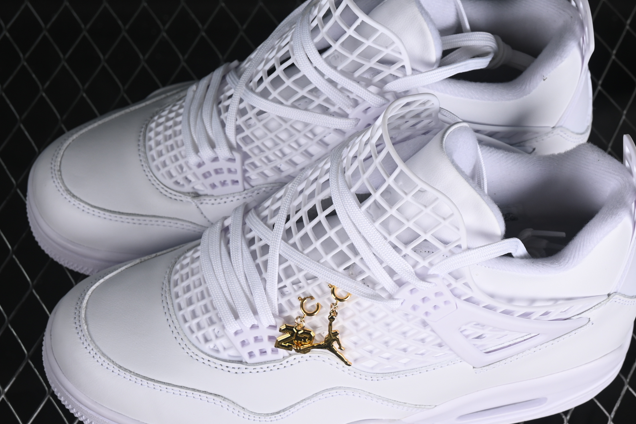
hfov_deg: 20.2
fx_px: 1784
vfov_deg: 13.6
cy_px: 217
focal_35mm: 101
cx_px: 348
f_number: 8
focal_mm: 50
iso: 160
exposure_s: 1/80
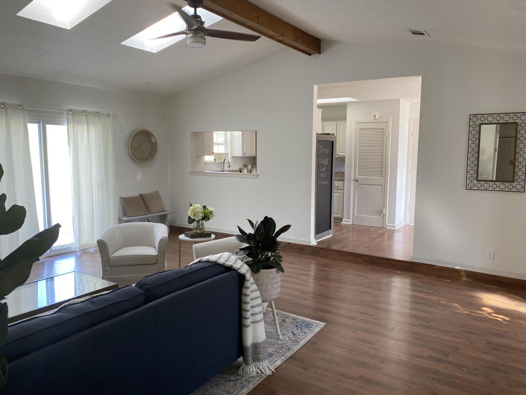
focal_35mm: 26
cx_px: 263
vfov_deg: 53.1
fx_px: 395
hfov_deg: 67.3
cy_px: 198
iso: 125
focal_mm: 4.25
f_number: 1.8
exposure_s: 1/121
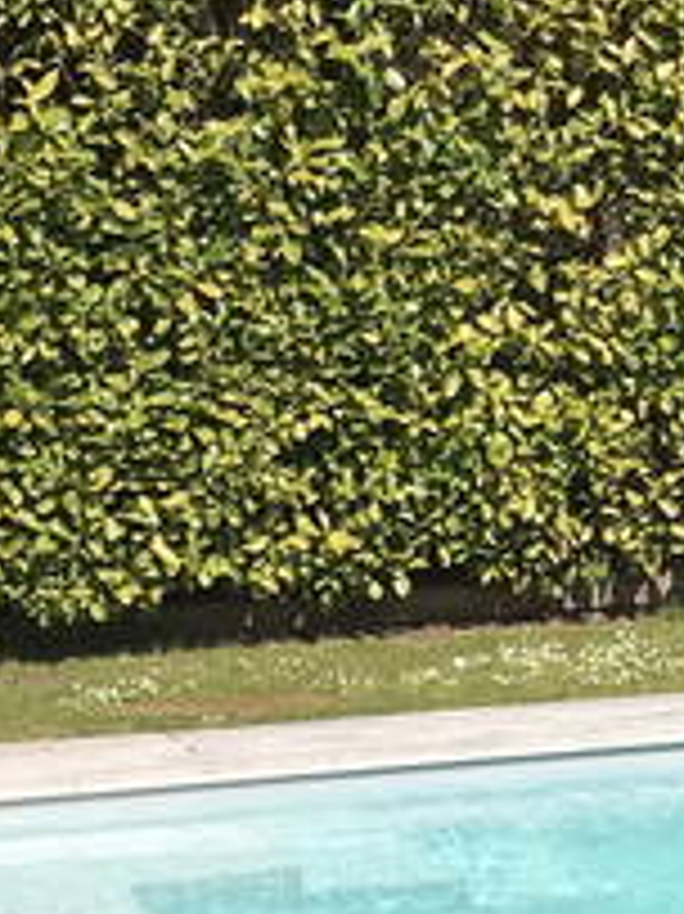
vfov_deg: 18.0
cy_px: 576
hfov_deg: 13.1
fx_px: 2875
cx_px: 864
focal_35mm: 109
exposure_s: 1/2740
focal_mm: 3.99
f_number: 1.8
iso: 20
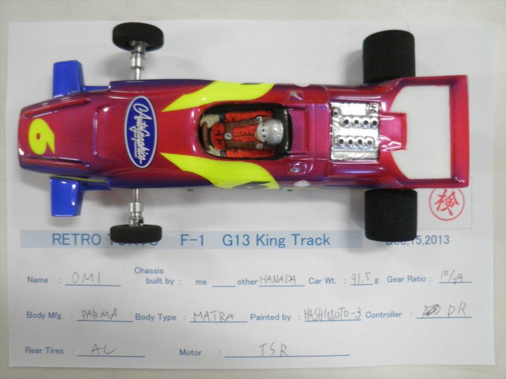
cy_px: 190
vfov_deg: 49.7
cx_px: 253
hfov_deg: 63.4
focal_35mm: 28
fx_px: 409
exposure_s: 1/20
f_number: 3.2
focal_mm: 5
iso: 200
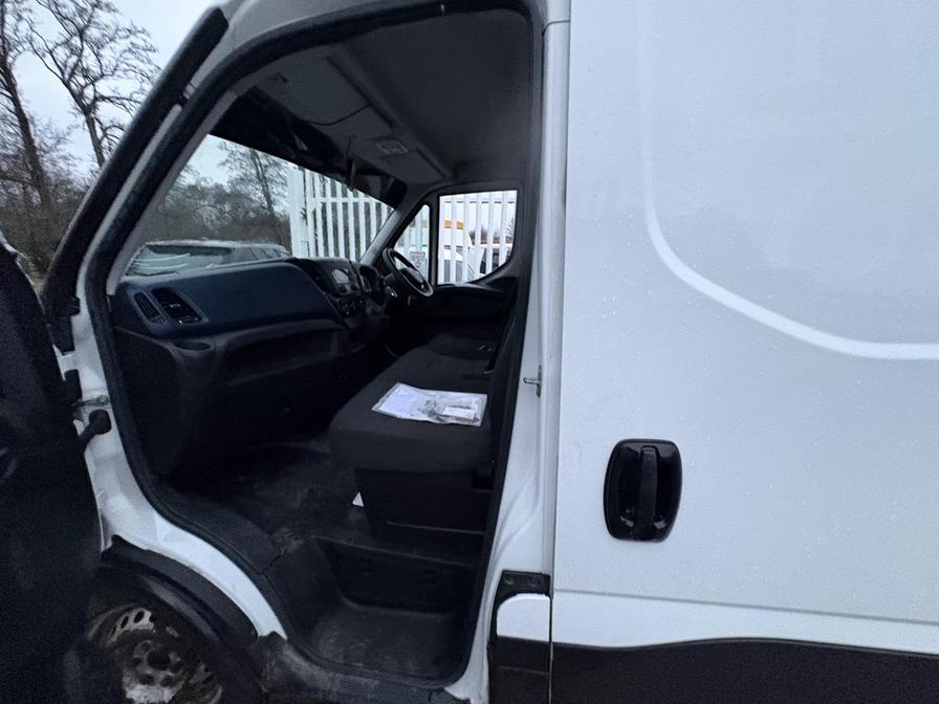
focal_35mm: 14
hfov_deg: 102.1
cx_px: 470
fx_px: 380
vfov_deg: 85.7
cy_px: 352
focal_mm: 2.22
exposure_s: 1/60
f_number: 2.2
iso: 800
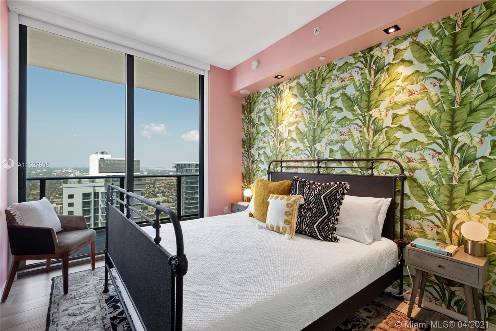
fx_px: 220
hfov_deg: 96.7
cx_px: 248
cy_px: 166
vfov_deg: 73.8
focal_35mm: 16
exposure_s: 1/13
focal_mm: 16
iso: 250
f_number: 8
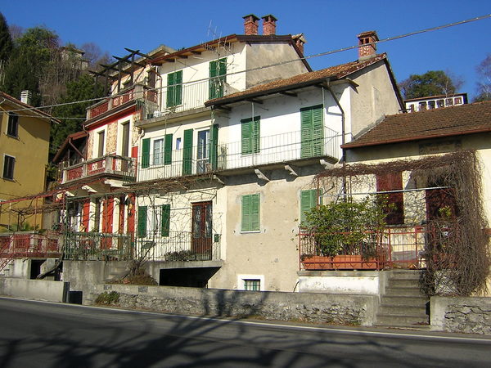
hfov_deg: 51.4
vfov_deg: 39.7
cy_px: 184
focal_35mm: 36
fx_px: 511
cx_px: 246
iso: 100
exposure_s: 1/438
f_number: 5.2
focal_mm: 4.7
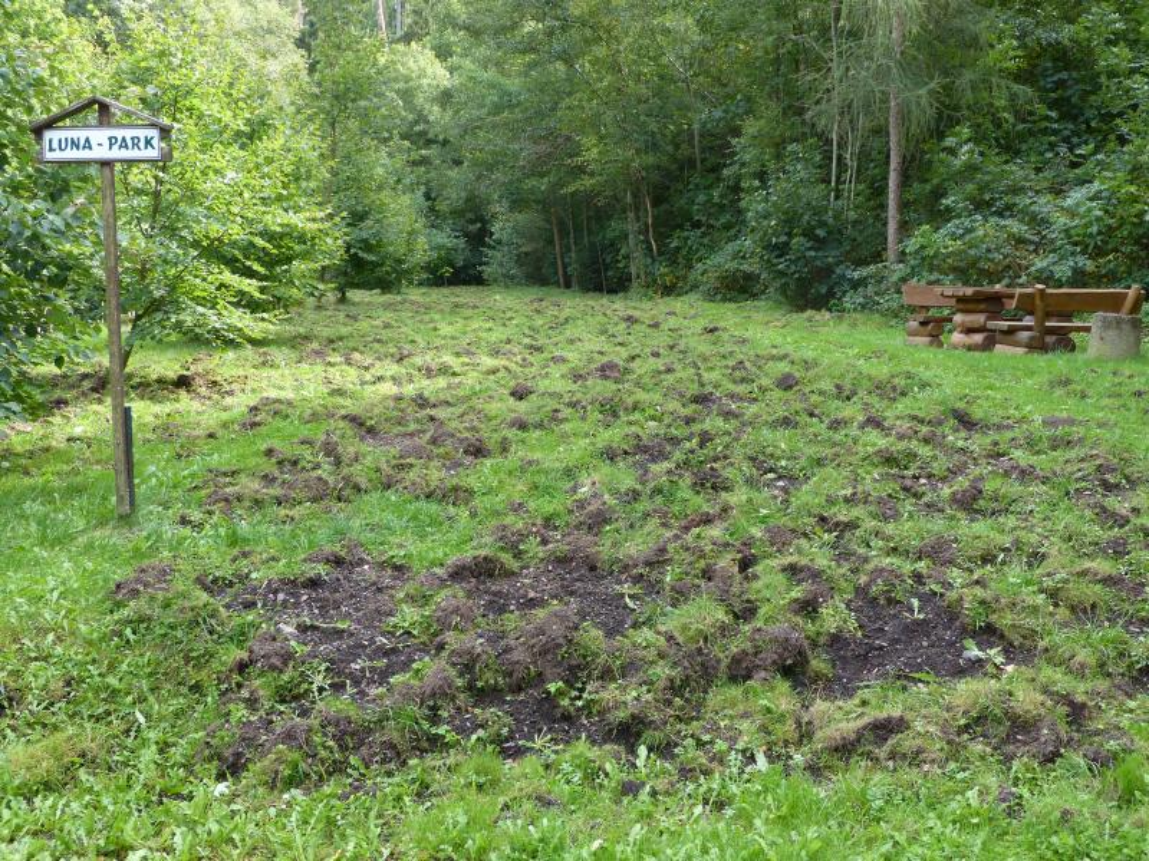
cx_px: 574
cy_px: 430
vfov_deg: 40.7
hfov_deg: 52.6
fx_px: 1162
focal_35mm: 35
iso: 100
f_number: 3.5
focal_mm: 6.3
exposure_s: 1/125
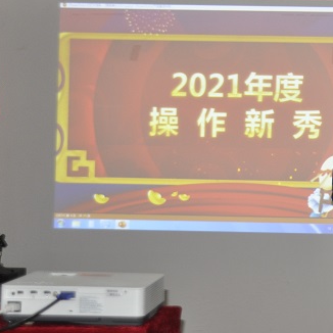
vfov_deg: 22.0
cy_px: 89
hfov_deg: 21.2
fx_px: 849
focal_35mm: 78
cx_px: 351
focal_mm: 25
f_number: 4
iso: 800
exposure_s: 1/60
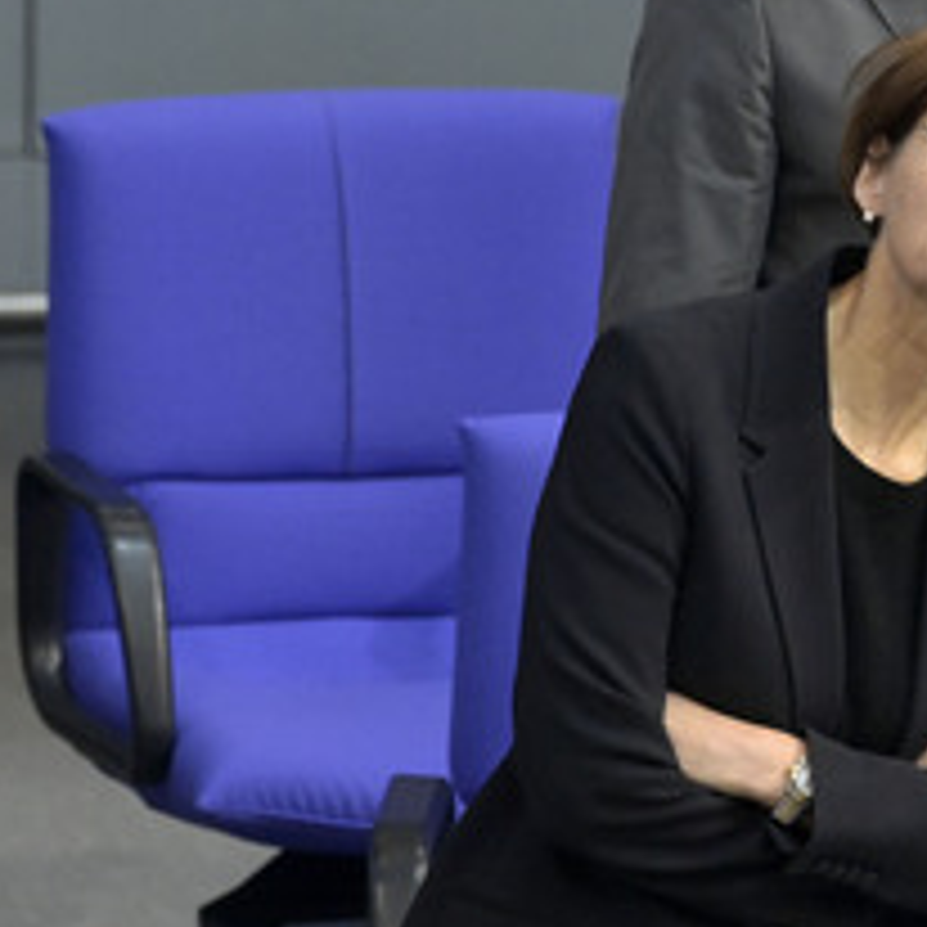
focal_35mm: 540
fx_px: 16361
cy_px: 576
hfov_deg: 3.2
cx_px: 920
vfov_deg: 3.2
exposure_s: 1/400
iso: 8000
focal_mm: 290
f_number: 6.3
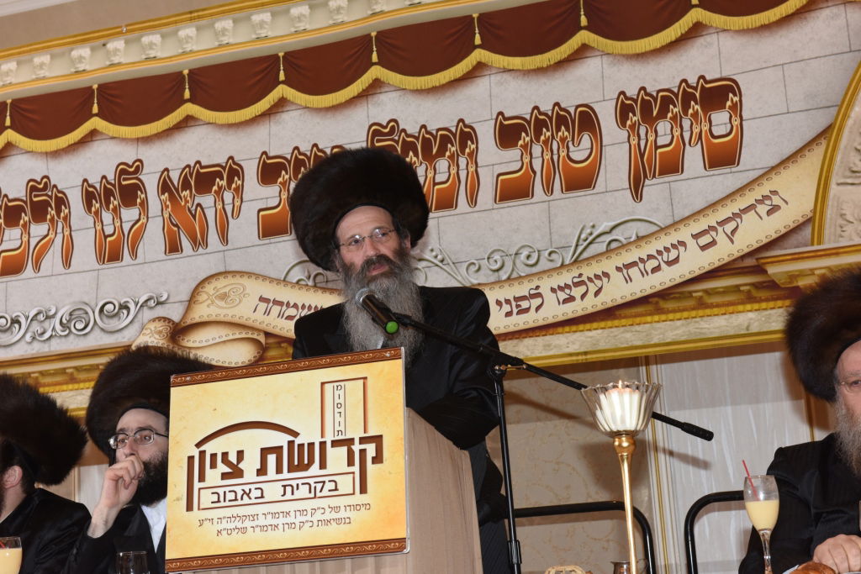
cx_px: 430
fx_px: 1483
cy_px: 287
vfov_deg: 21.9
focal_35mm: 62
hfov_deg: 32.4
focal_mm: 62
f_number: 8
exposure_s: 1/160
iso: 1250
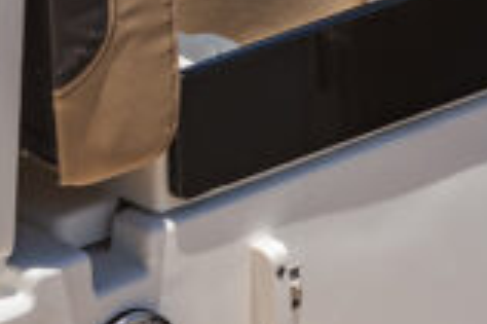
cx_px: -469
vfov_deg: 3.2
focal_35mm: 423
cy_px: 25
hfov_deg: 4.8
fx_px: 5716
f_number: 9
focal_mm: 96
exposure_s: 1/250
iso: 100
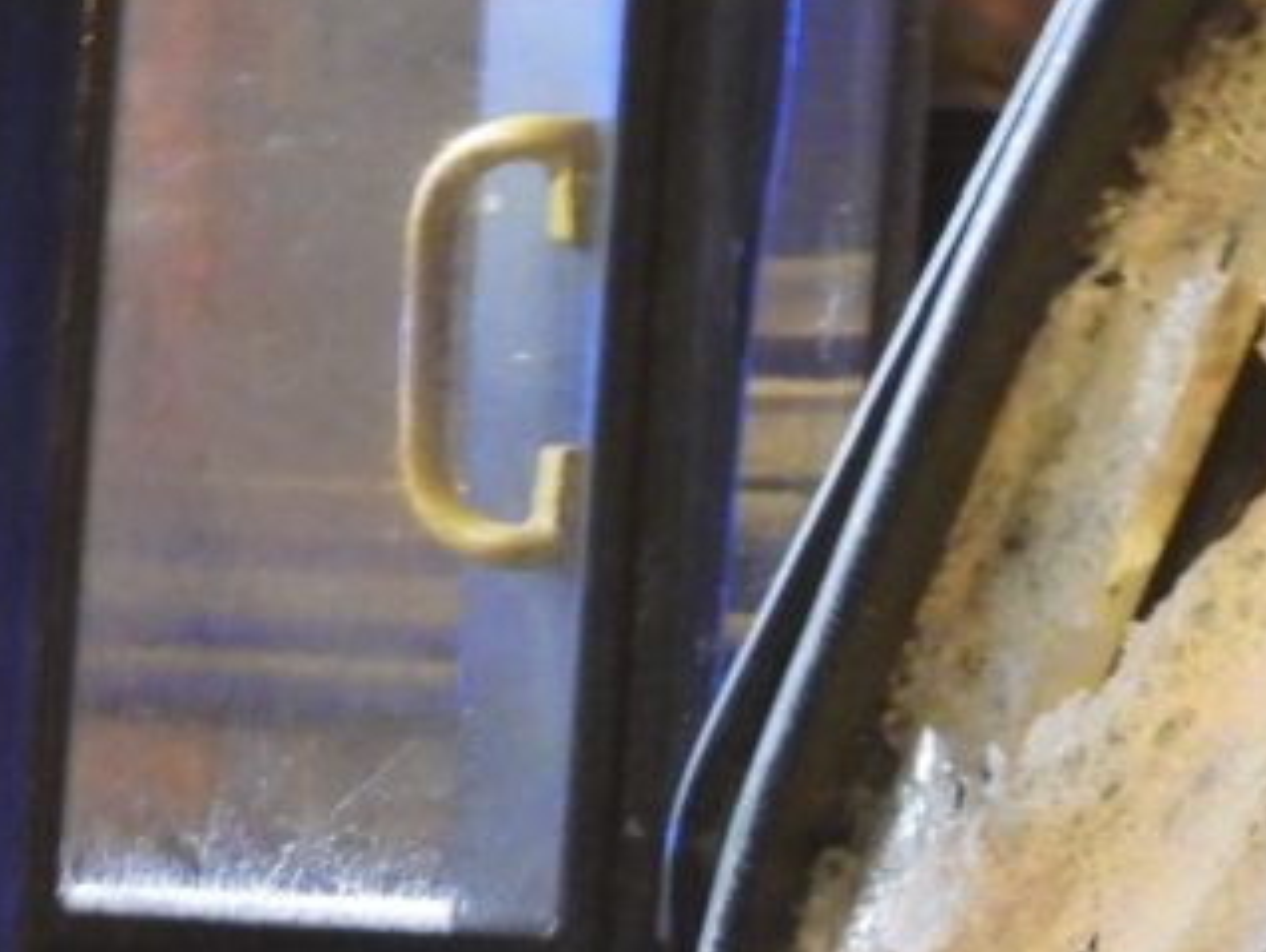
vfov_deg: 2.3
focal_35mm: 644
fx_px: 23571
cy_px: 1506
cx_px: 1604
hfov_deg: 3.1
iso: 900
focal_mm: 35.9
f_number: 4.5
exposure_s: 1
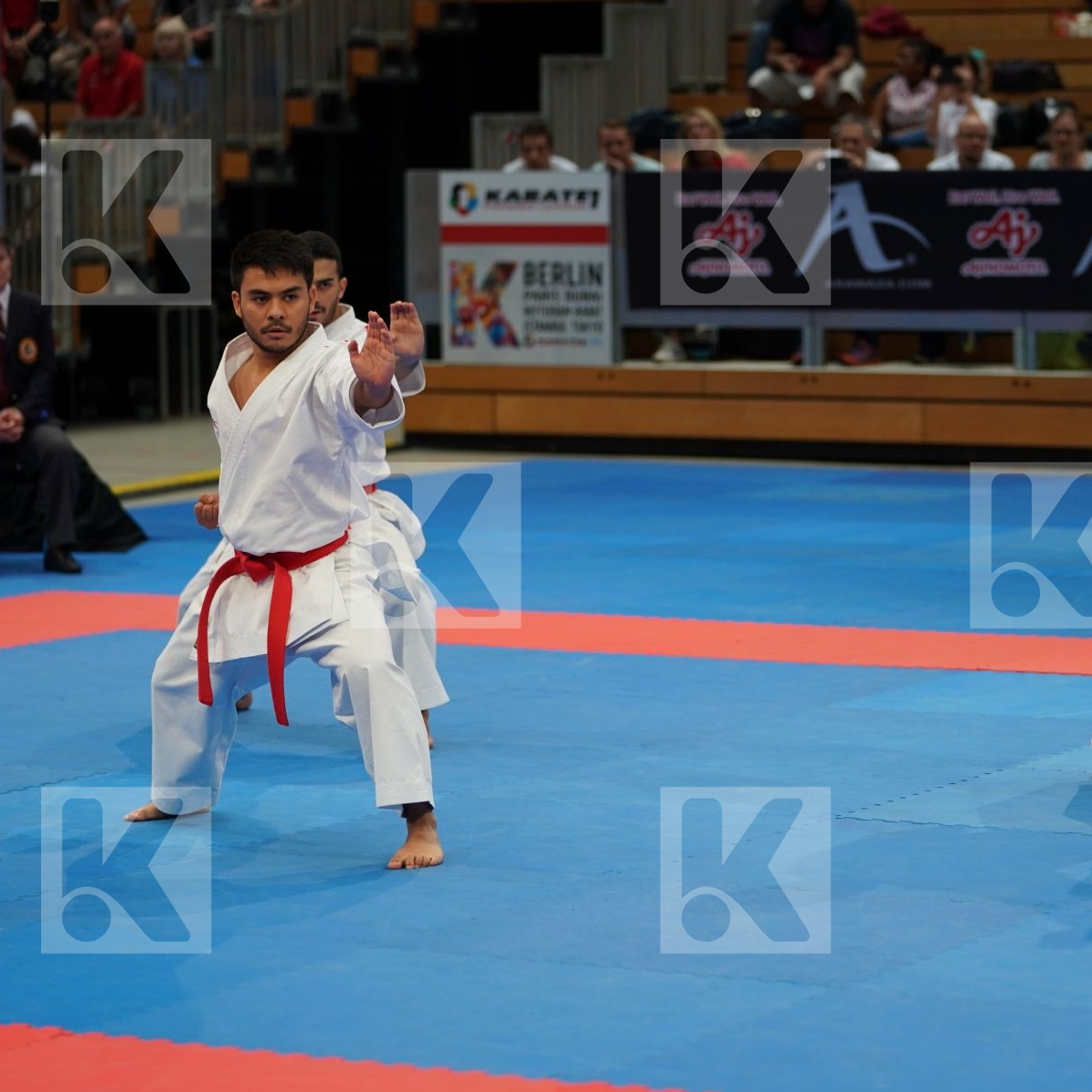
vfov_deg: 13.6
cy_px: 546
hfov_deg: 13.6
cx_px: 746
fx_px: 4568
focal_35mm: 128
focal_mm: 100
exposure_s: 1/500
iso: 800
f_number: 2.8
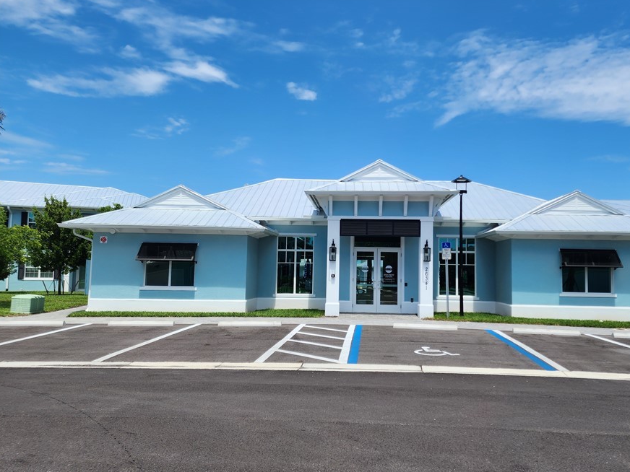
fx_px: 491
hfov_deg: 65.0
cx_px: 363
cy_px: 244
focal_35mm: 27
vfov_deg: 51.3
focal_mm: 6.4
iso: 12
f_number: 1.8
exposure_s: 1/1126
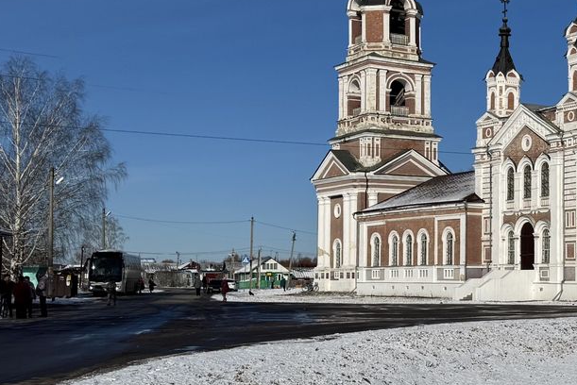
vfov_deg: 26.9
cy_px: 64
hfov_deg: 37.4
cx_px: 530
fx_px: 786
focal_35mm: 49
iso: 64
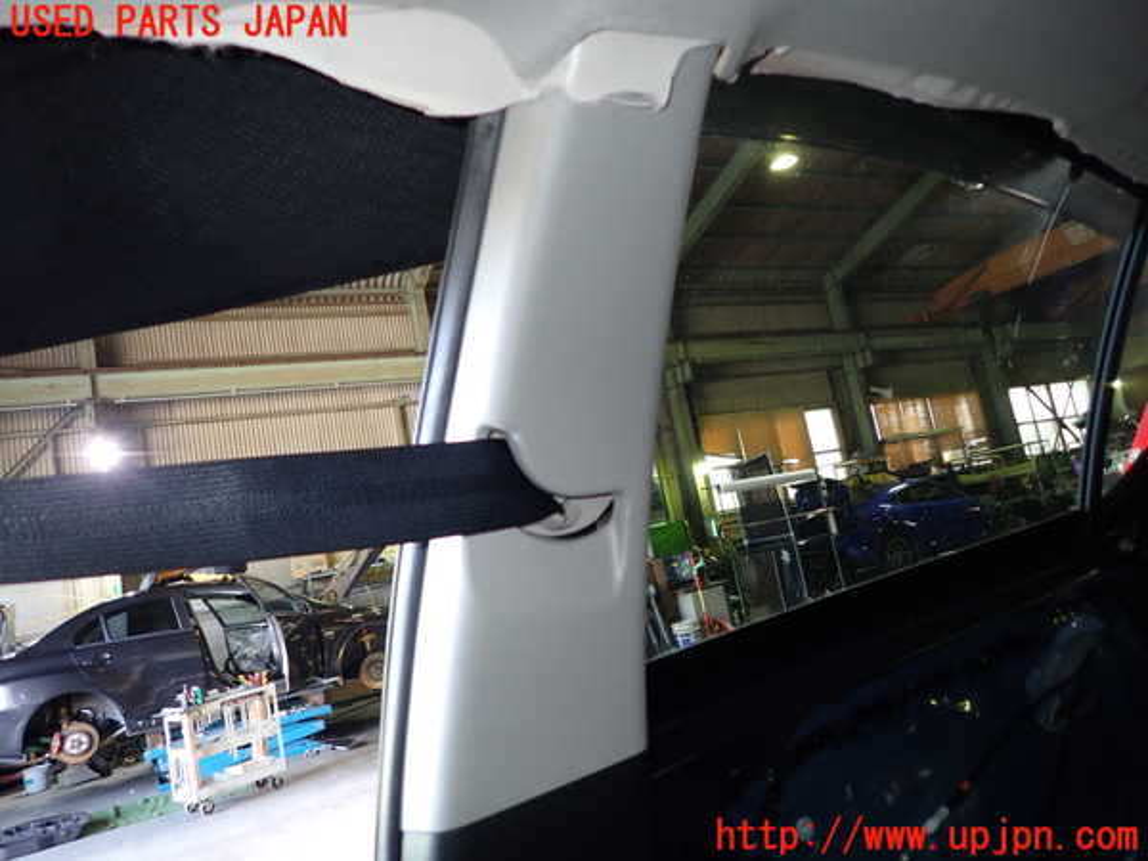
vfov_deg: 54.9
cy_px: 430
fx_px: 829
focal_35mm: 25
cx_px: 574
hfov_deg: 69.4
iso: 200
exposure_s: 1/30
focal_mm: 4.5
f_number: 2
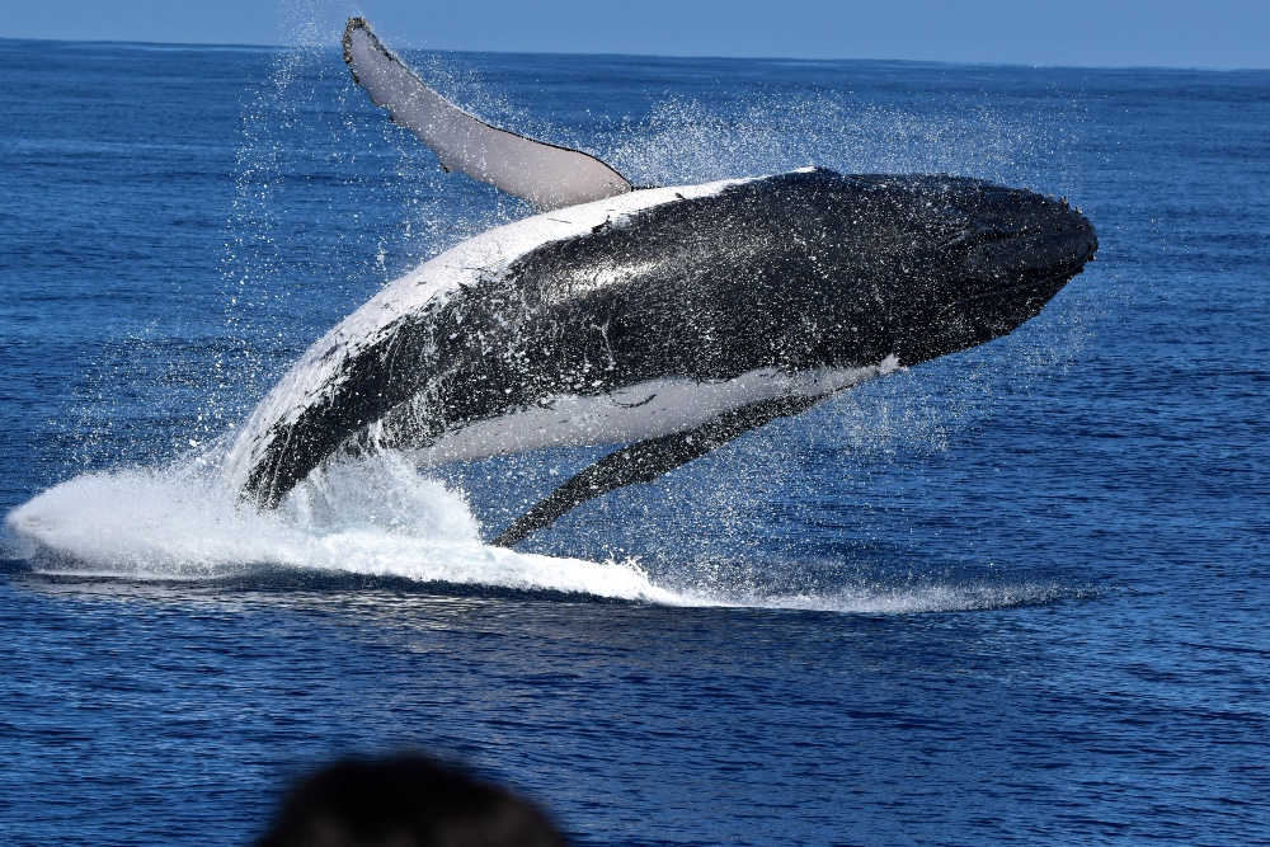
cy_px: 424
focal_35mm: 225
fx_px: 7938
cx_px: 635
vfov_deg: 6.1
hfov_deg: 9.1
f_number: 8
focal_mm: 150
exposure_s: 1/2000
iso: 360
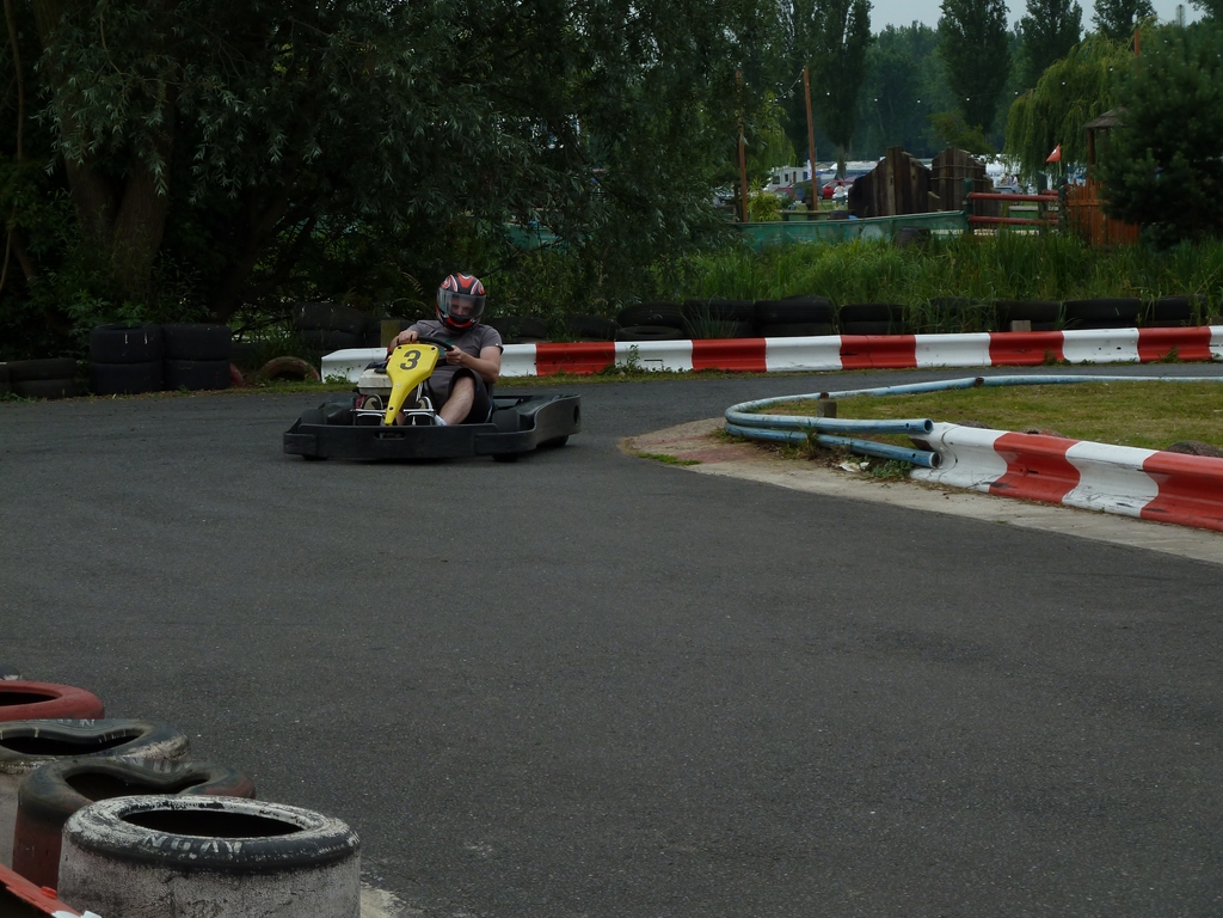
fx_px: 3392
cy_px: 459
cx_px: 612
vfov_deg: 15.4
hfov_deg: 20.4
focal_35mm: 96
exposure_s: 1/500
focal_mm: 15.8
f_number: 4.3
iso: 80
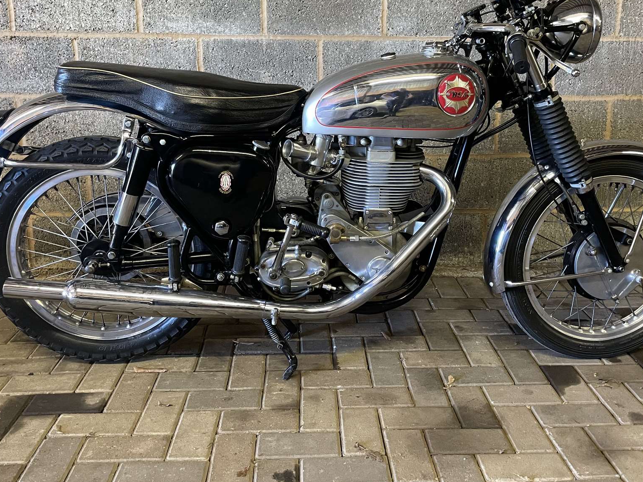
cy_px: 184
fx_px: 632
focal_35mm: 34
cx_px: 336
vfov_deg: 41.5
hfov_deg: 53.9
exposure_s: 1/50
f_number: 1.6
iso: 320
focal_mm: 4.2
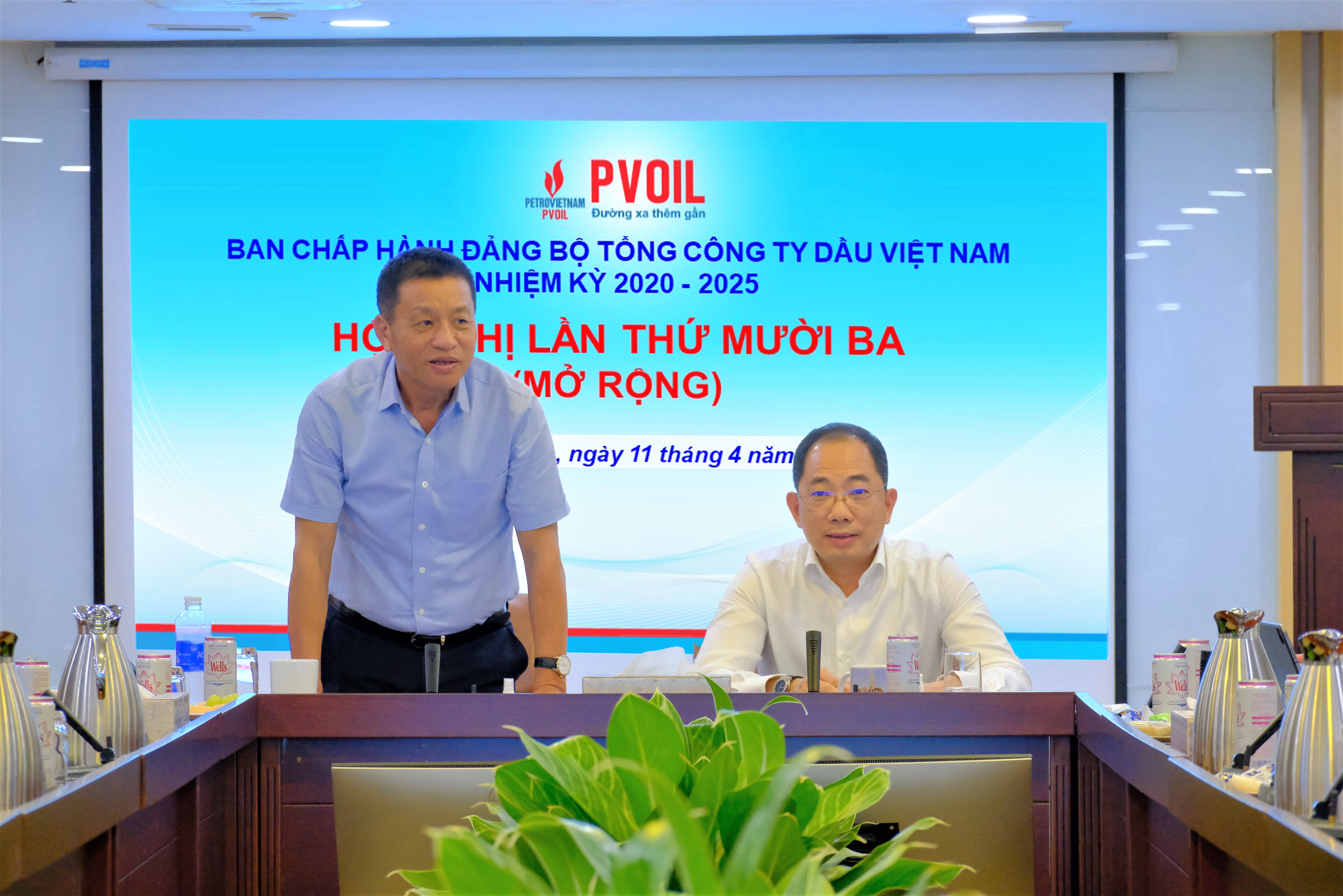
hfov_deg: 14.3
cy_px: 448
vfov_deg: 9.6
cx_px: 672
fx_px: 5335
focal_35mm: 143
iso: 6400
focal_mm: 95.4
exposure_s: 1/120
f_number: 5.4
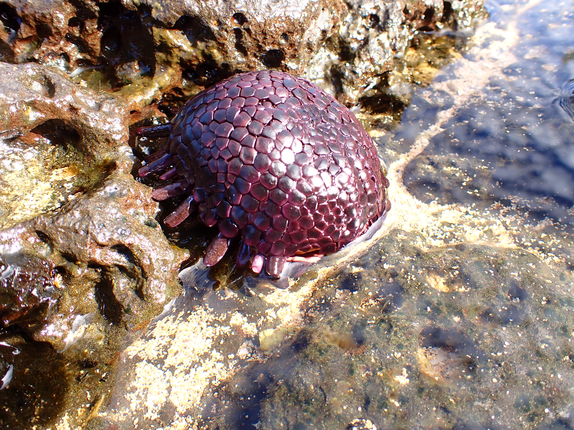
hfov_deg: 60.0
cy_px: 215
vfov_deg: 46.8
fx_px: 497
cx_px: 287
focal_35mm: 30
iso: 100
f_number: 3.2
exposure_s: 1/125
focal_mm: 5.4
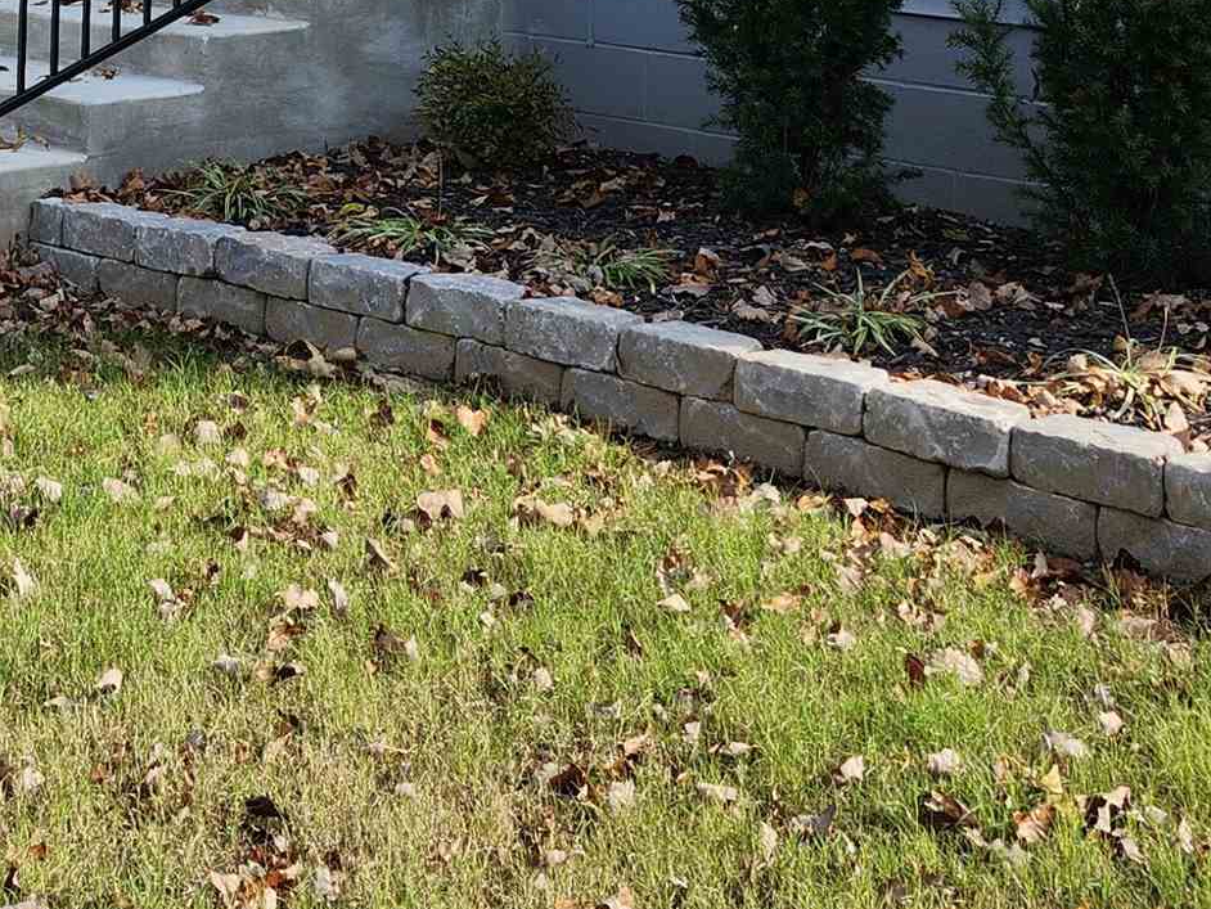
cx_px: 225
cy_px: -347
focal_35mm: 75
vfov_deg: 18.0
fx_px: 2624
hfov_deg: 25.5
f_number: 1.8
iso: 25
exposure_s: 1/825
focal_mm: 5.54
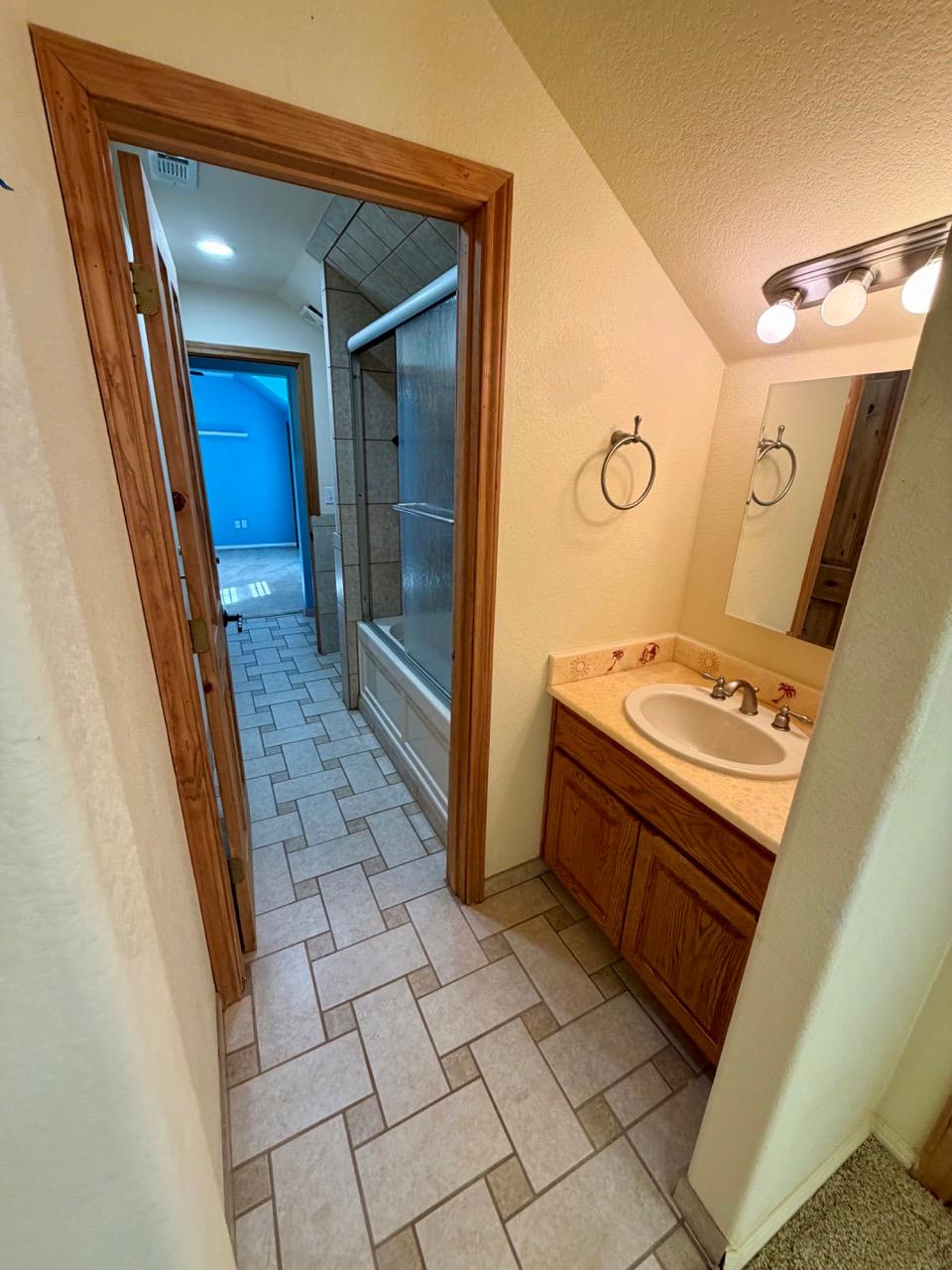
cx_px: 476
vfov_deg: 102.1
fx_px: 513
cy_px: 635
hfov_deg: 85.7
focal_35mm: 14
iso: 200
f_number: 2.2
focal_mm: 2.22
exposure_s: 1/120
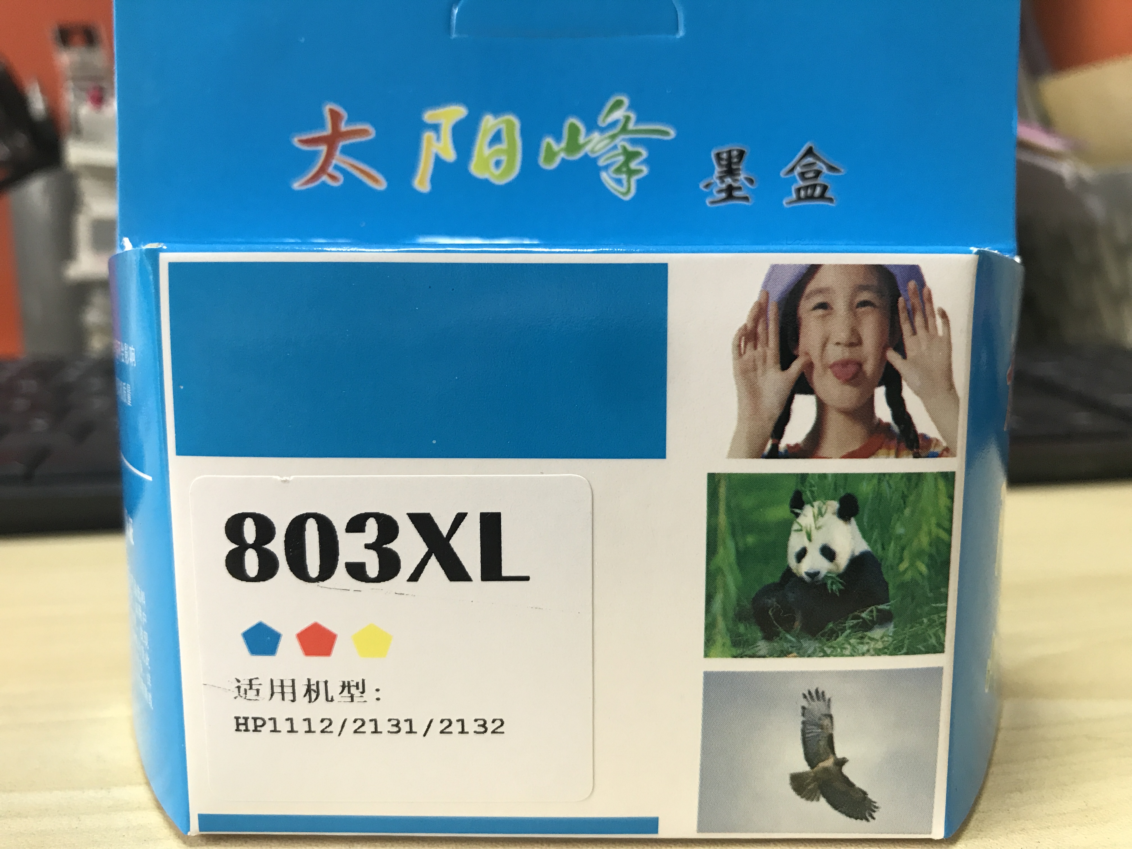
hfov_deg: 63.4
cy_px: 424
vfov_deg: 49.7
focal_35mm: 28
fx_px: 916
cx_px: 566
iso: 40
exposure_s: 1/17
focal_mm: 3.99
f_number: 1.8
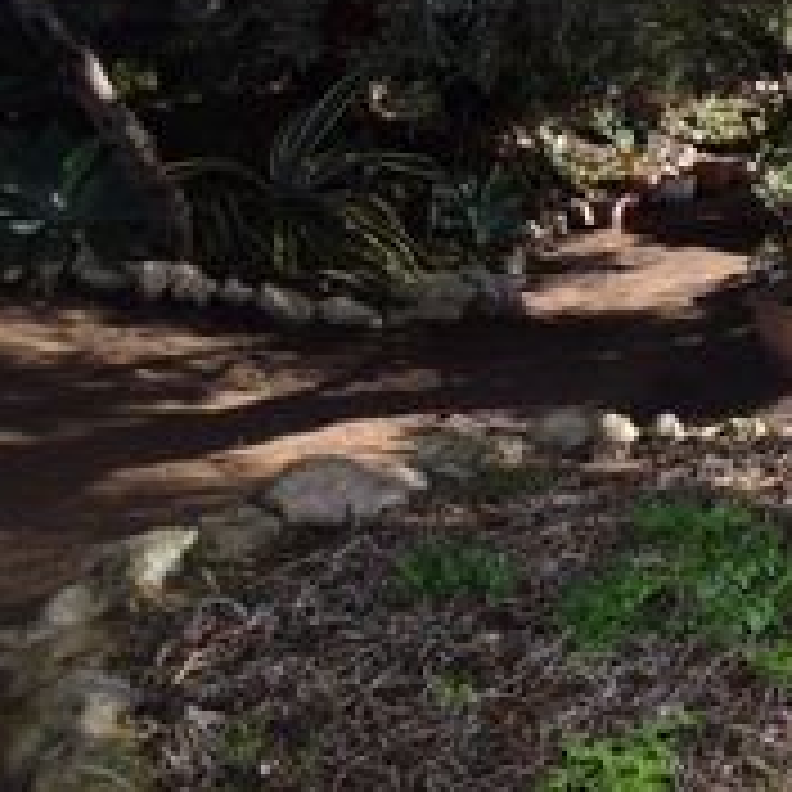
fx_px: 880
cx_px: 972
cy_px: 205
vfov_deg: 46.8
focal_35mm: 34
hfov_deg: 36.3
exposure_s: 1/160
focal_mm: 10
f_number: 6.3
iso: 100
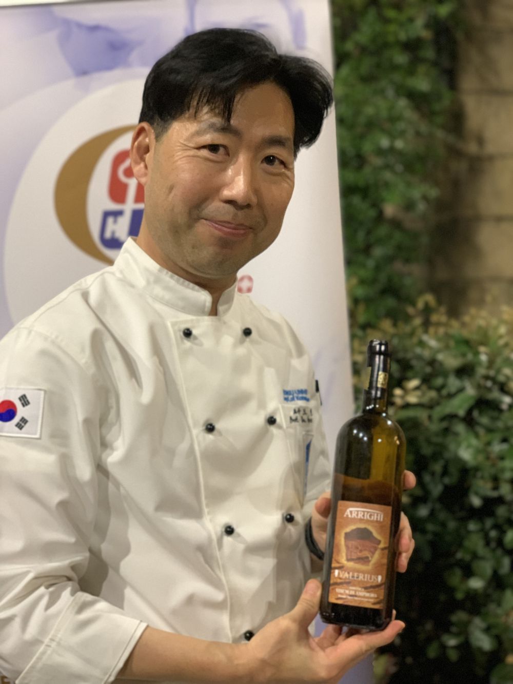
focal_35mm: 52
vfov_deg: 36.8
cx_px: 256
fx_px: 1027
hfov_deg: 28.0
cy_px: 342
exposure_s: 1/33
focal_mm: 6
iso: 500
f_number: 2.4
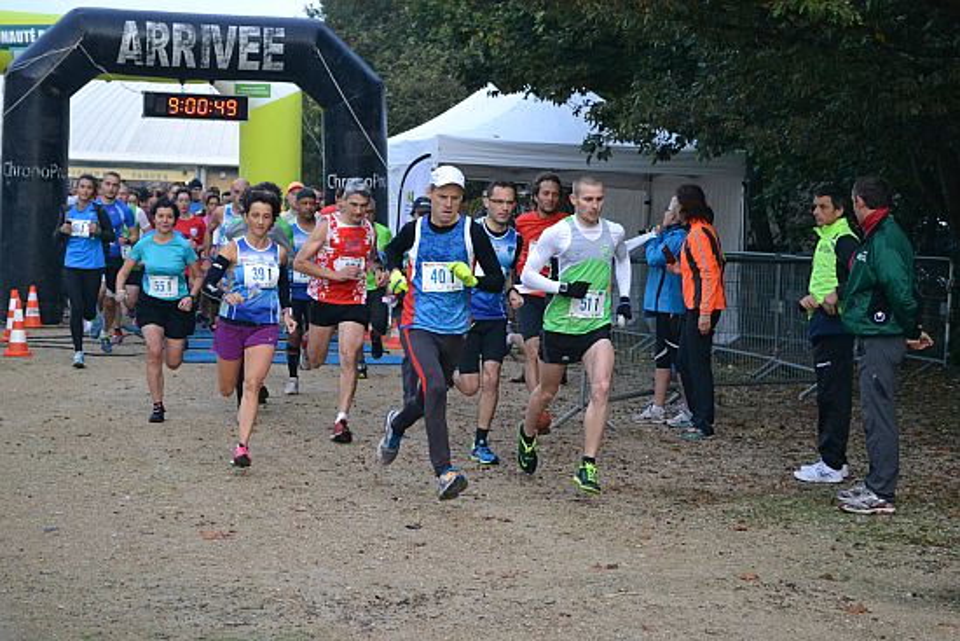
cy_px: 320
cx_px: 480
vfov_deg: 16.6
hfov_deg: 24.6
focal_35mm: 82
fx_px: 2200
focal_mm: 55
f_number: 5.6
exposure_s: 1/500
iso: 2200
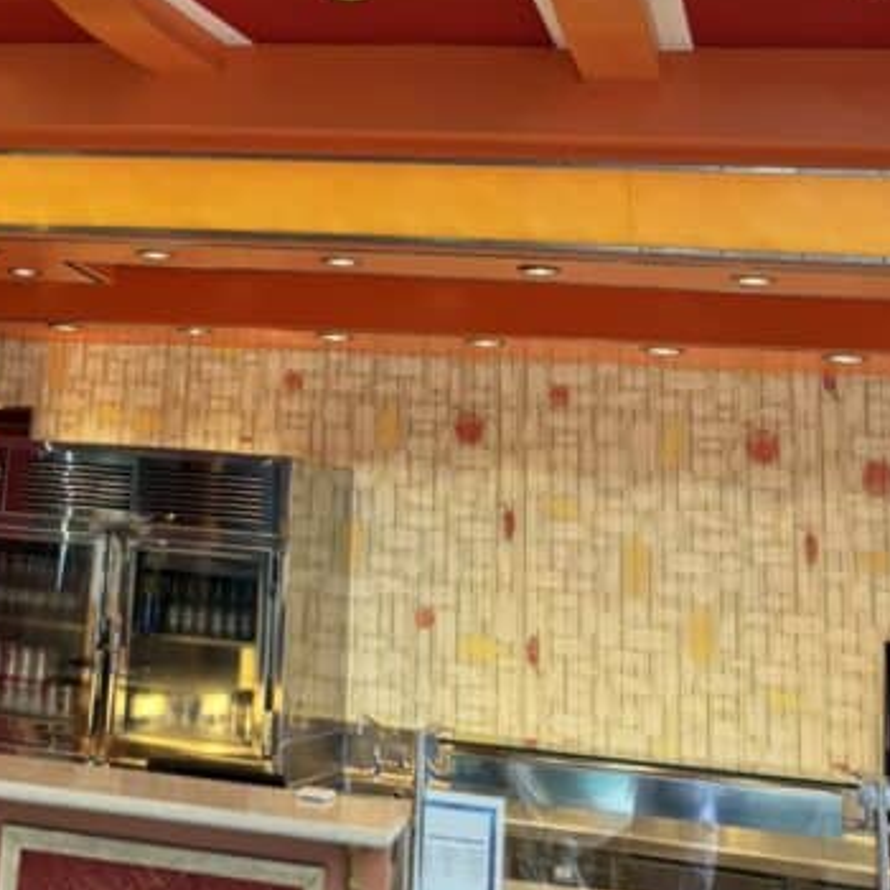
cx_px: 130
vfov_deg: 26.4
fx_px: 1803
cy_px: 23
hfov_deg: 27.0
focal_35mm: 62
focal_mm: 6.76
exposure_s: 1/63
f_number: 1.78
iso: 160
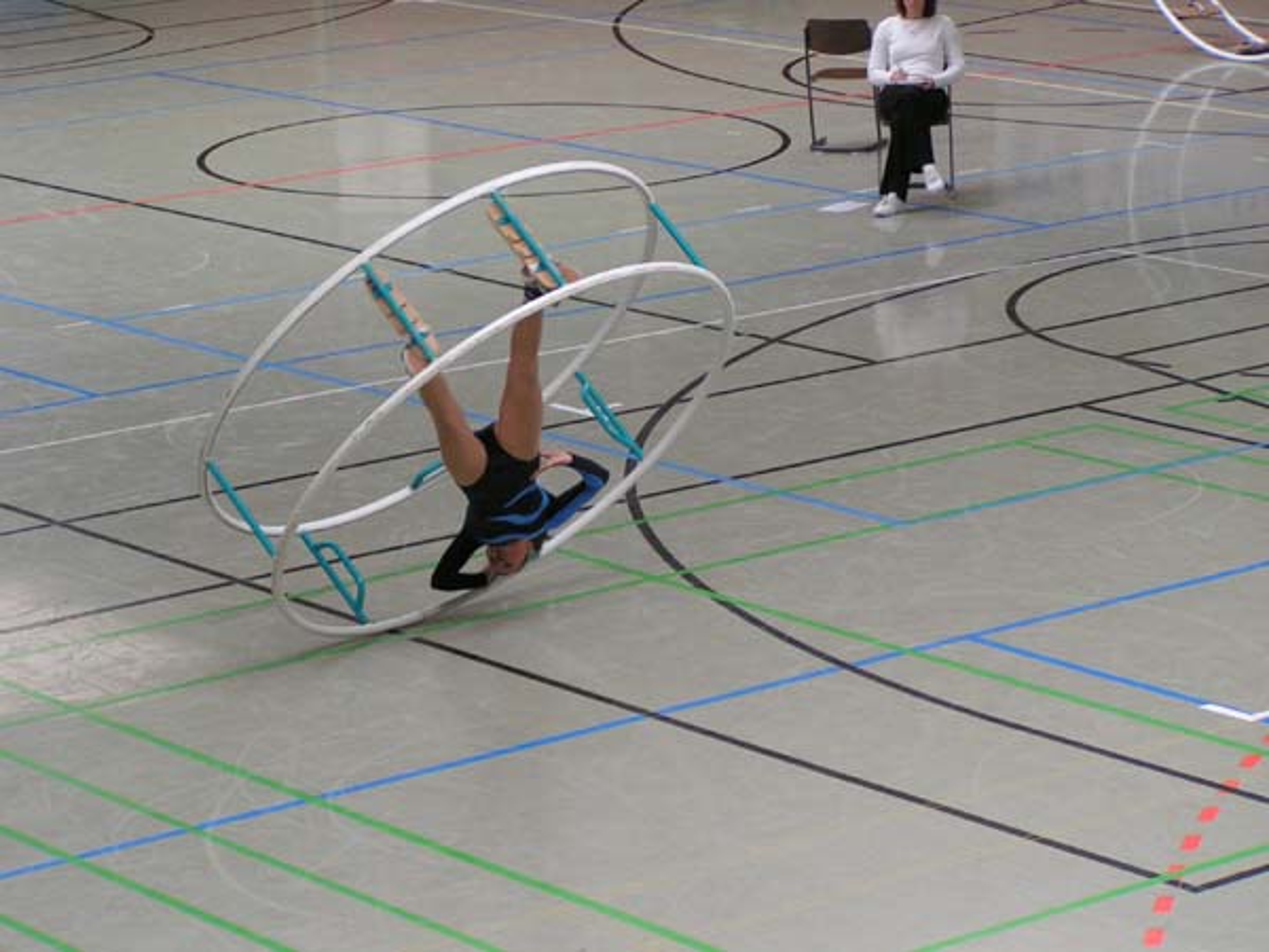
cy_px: 476
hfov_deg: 15.1
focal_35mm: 131
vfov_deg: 11.3
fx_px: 4802
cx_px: 634
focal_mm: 20
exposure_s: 1/200
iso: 100
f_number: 3.5
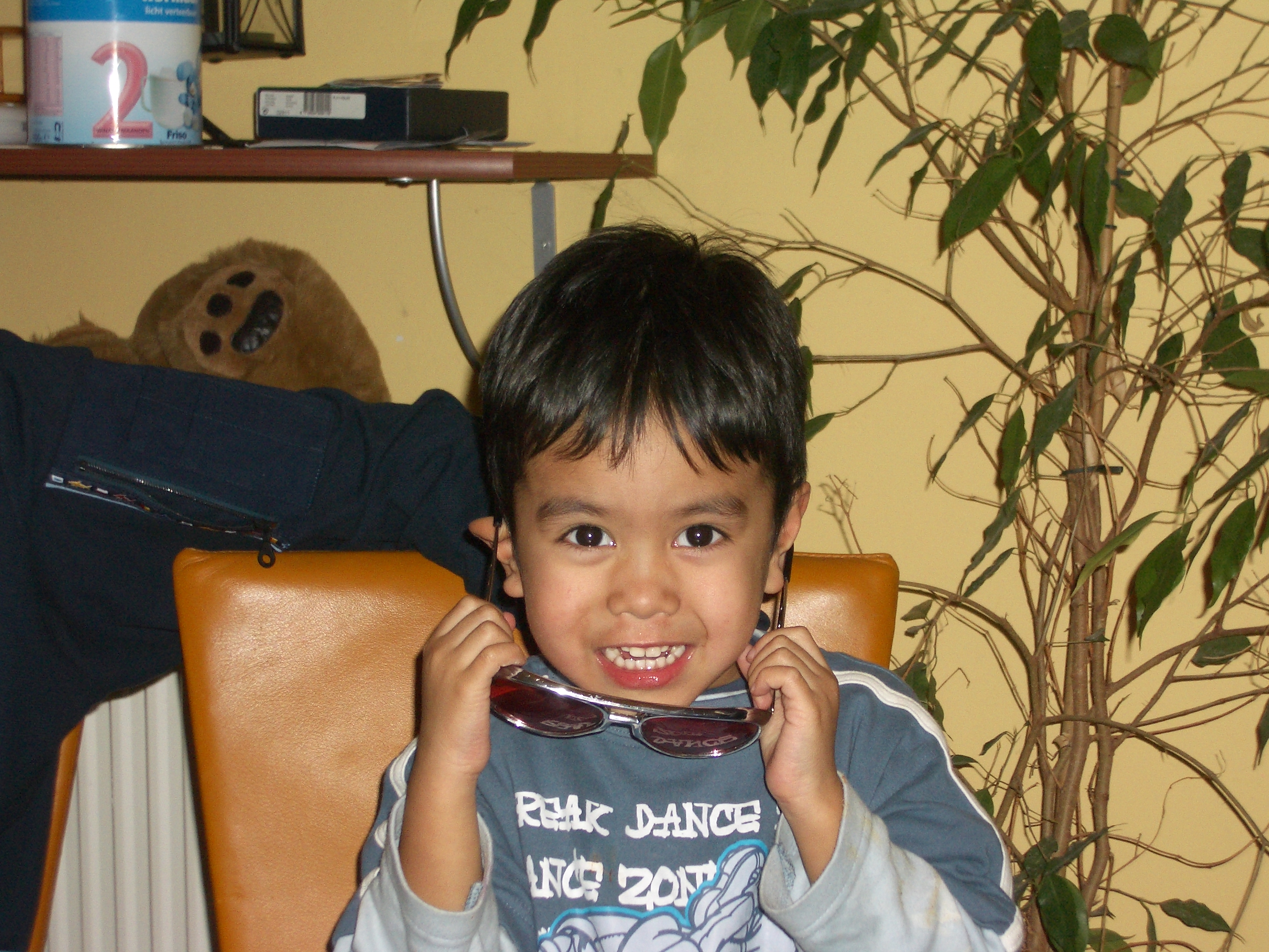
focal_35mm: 74
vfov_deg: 19.9
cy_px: 476
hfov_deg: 26.3
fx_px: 2713
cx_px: 634
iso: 100
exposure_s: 1/60
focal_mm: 12.2
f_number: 3.9
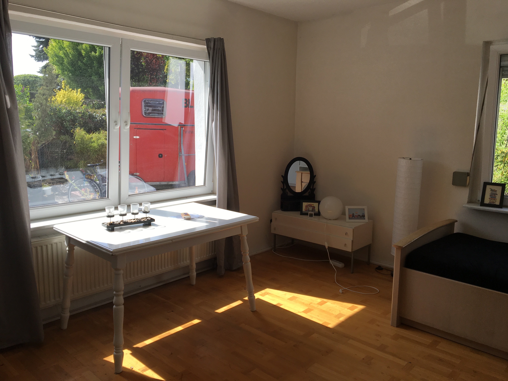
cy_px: 190
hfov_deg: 61.7
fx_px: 426
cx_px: 254
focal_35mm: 29
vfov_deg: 48.2
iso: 25
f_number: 2.2
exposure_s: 1/496
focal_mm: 4.15
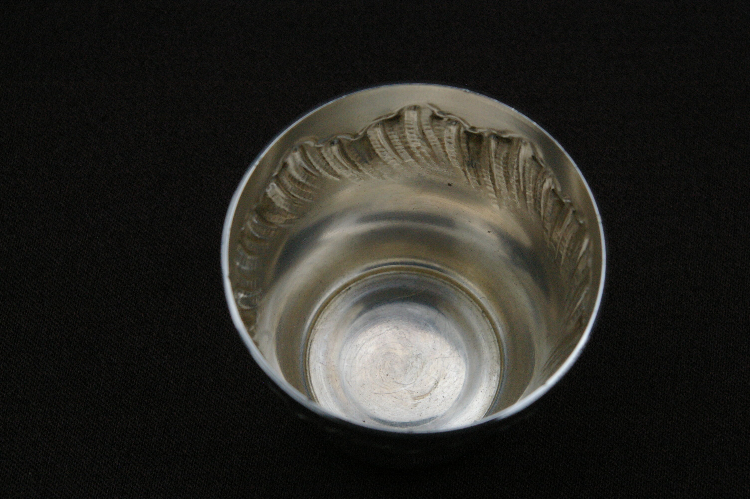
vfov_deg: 34.1
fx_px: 812
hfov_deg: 49.6
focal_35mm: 39
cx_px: 375
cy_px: 250
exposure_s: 1/750
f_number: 8
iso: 1600
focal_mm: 26
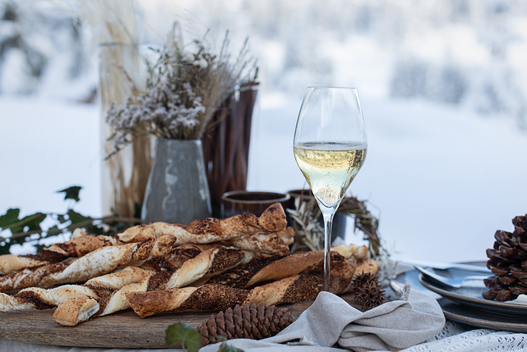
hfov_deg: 39.6
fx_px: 732
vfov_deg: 27.0
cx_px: 264
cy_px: 176
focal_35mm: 50
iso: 100
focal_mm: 50
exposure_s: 1/250
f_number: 3.5
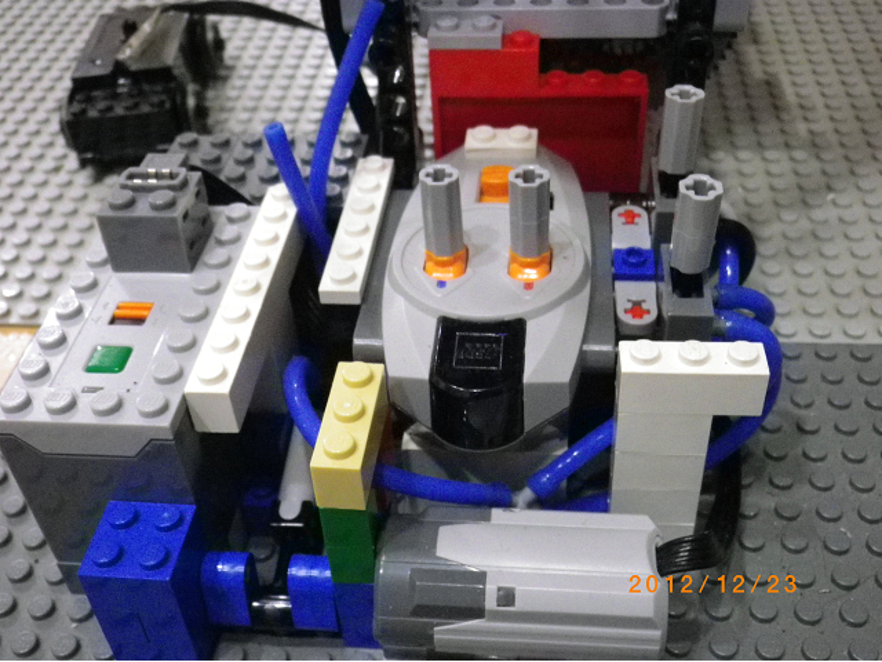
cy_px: 331
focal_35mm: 41
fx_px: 1045
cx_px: 441
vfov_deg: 35.1
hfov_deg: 45.8
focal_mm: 7.3
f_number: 3.9
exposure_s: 1/15
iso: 800
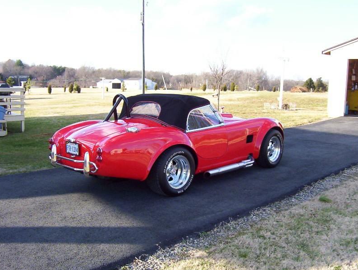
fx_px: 383
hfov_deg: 50.0
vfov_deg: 38.8
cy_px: 138
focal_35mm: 37
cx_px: 177
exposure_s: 1/446
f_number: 2.76
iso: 100
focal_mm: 5.54
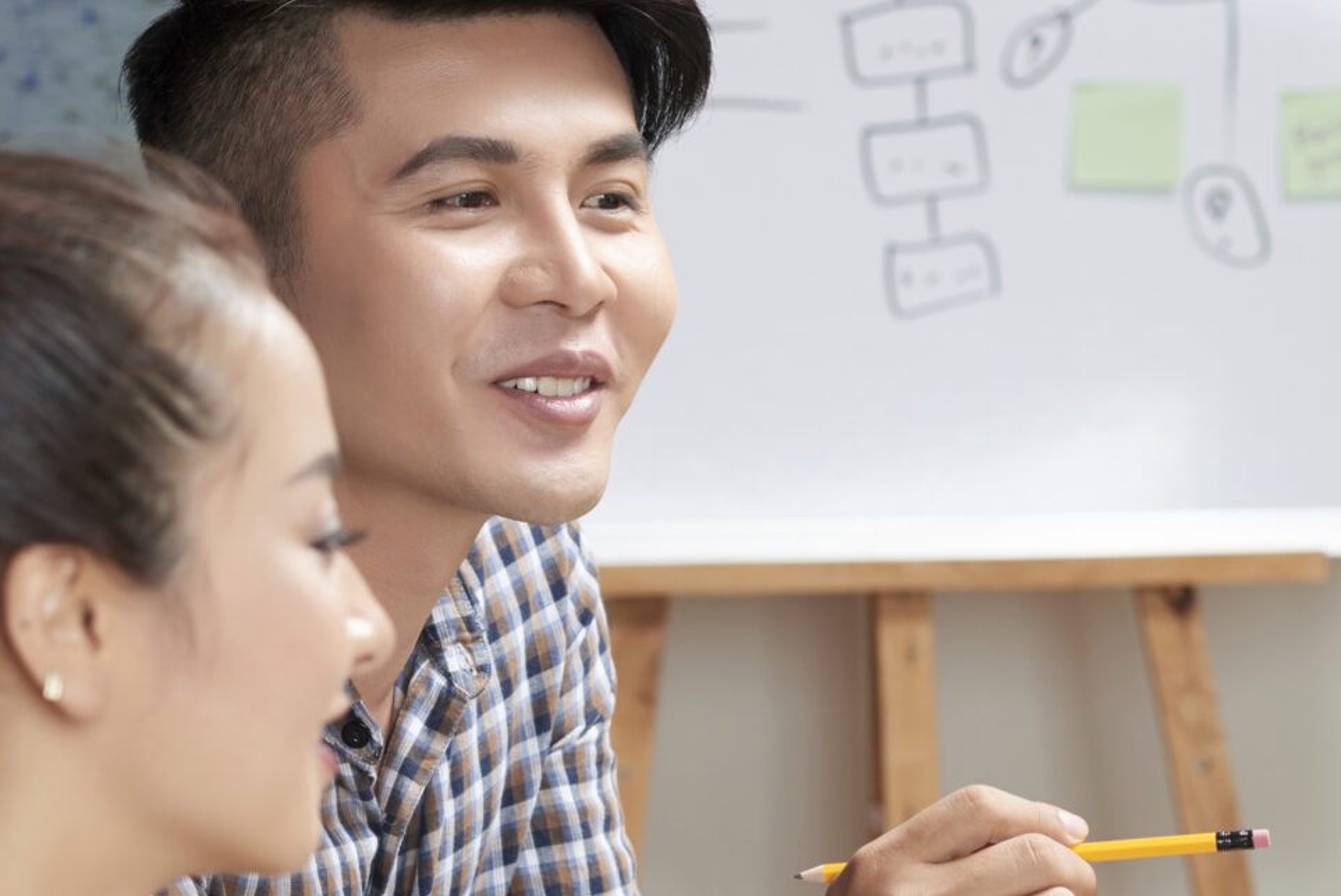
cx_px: 462
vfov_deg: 7.4
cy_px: 541
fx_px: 6931
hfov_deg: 11.0
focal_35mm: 186
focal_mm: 70
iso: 200
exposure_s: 1/125
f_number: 5.6
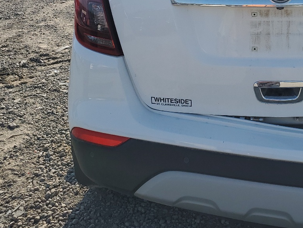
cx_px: 256
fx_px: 473
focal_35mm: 54
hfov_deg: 34.1
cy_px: 41
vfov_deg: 26.5
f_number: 1.5
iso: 50
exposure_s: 1/2500
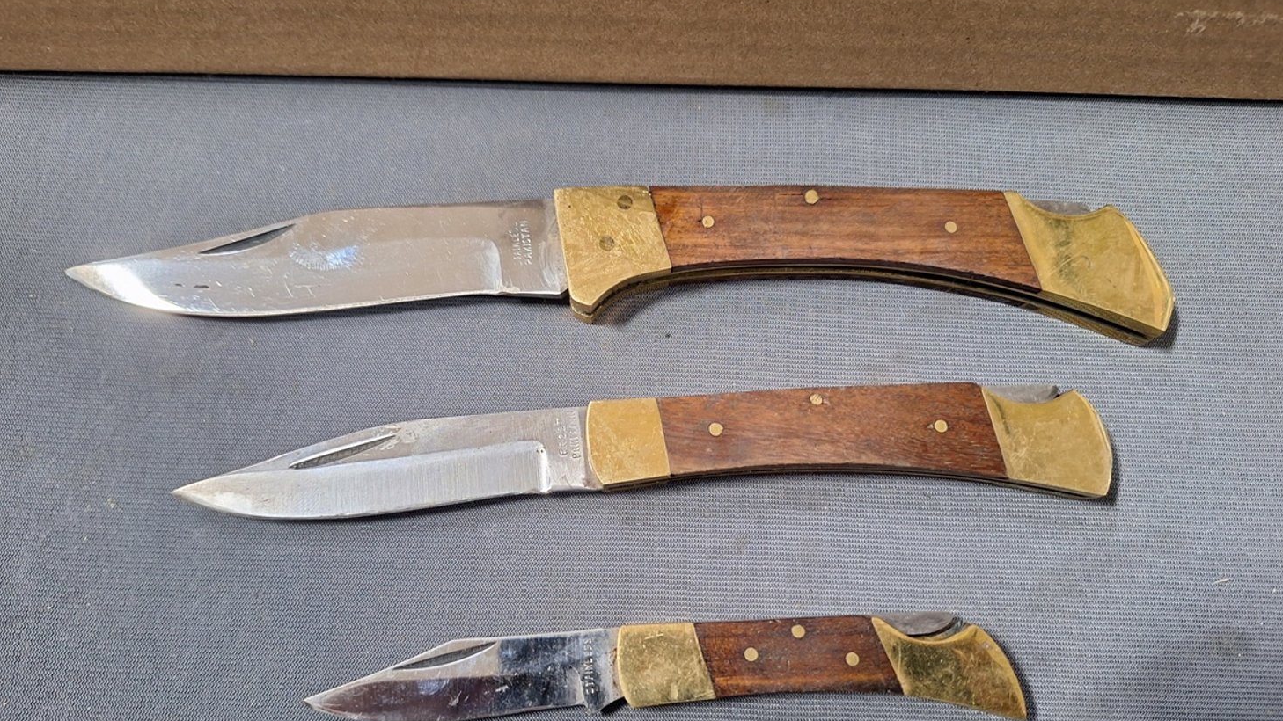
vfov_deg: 44.3
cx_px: 635
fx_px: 884
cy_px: 407
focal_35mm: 26
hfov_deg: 71.9
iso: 320
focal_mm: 5.54
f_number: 1.8
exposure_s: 1/30
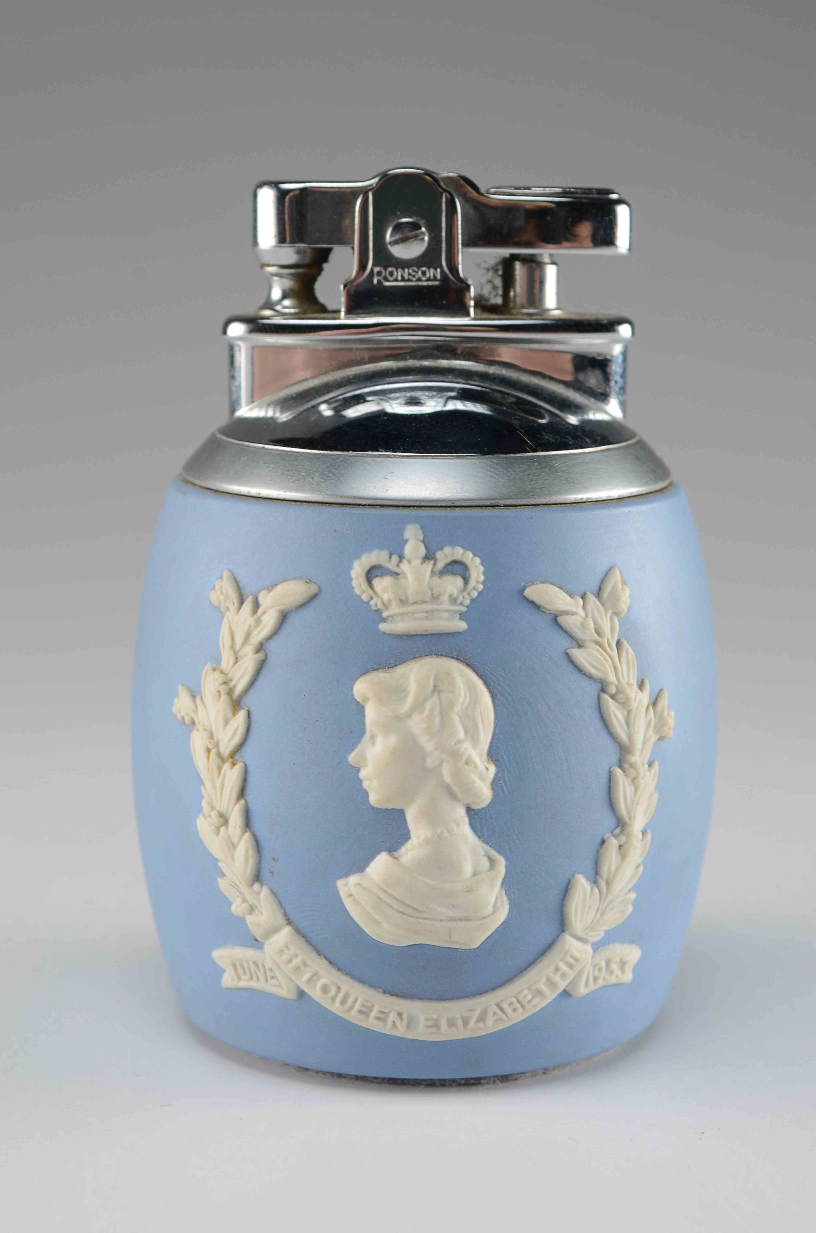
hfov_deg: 18.1
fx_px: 2561
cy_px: 616
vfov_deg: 27.0
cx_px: 408
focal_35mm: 75
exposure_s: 1/80
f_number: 13
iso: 100
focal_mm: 50
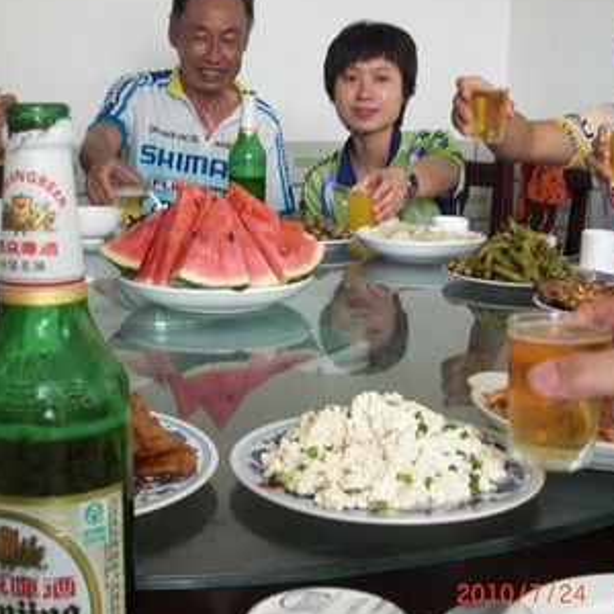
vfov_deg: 32.2
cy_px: 288
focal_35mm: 53
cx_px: 239
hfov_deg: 32.1
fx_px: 1064
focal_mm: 6.3
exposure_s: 1/60
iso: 200
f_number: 2.8
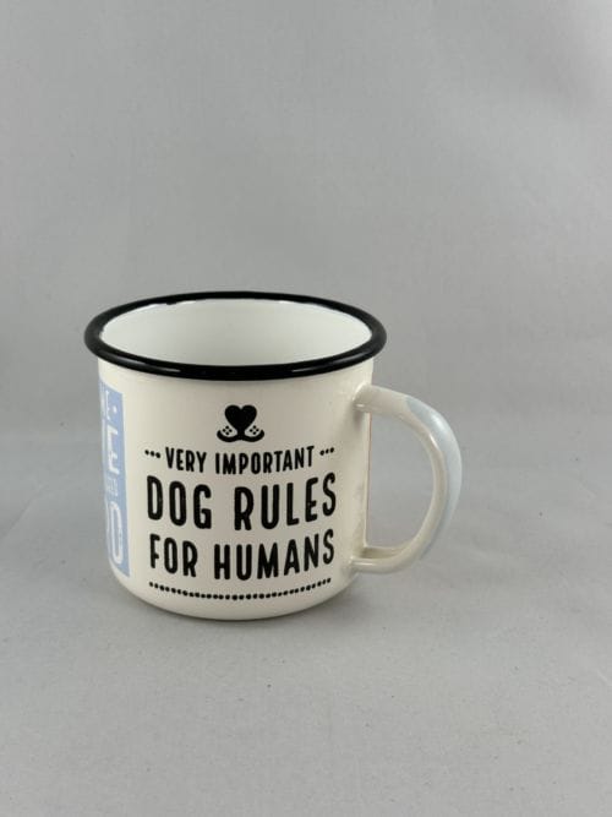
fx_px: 1132
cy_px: 408
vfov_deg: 39.7
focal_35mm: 48
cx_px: 306
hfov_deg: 30.3
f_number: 1.78
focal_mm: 6.86
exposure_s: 1/150
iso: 64
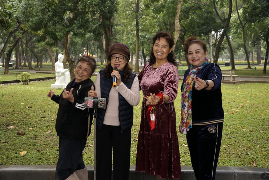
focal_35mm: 40
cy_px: 90
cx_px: 134
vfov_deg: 33.4
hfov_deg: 48.5
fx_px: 299
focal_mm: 26.8
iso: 320
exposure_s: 1/100
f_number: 4.5
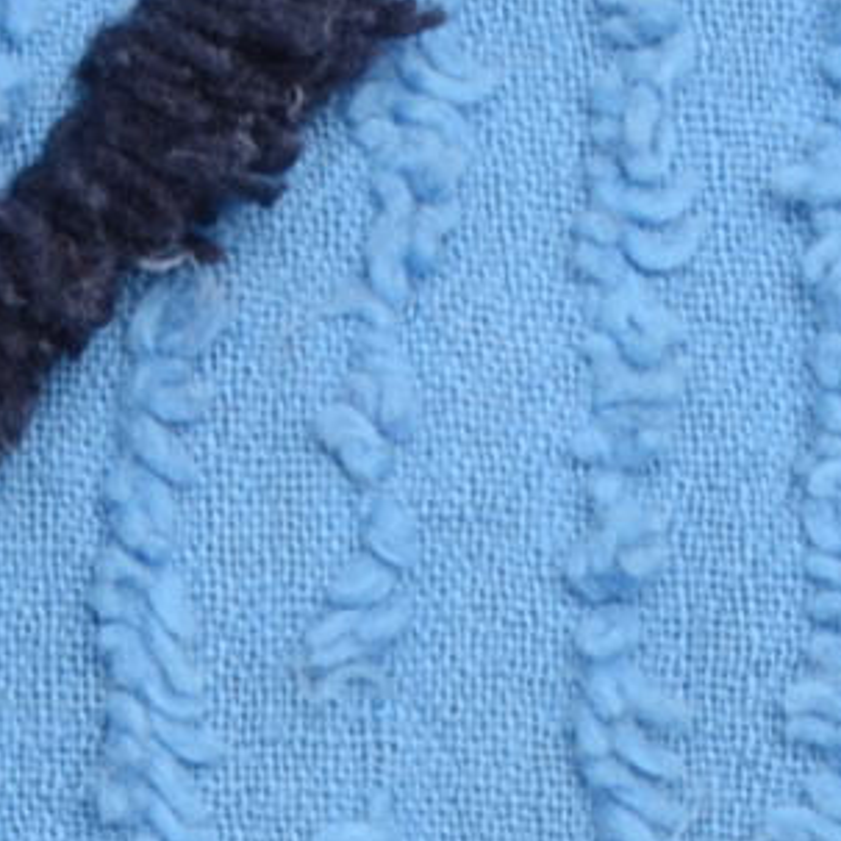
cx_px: -2159
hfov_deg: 4.0
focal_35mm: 414
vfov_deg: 4.2
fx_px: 11380
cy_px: 1898
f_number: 22
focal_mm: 40
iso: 100
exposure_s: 1/160
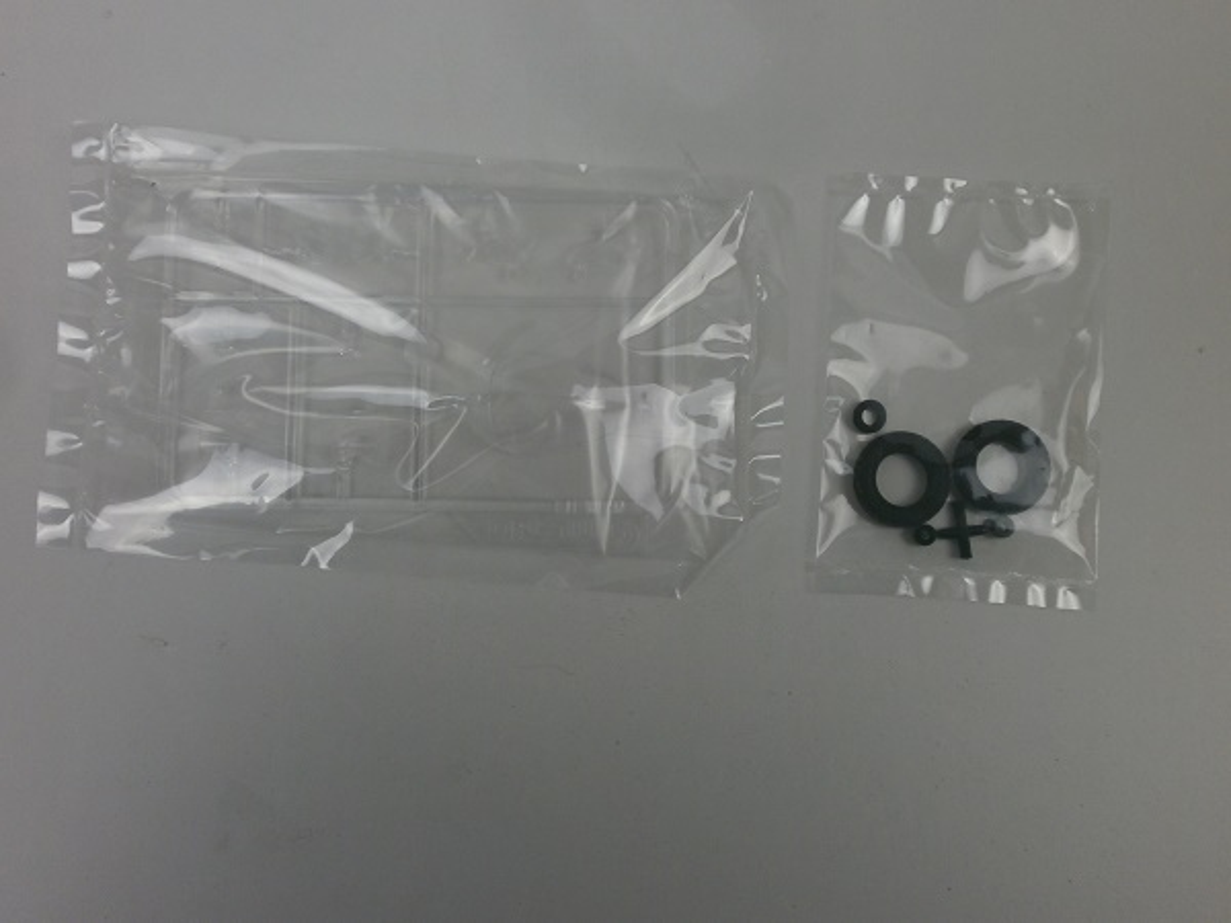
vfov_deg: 44.2
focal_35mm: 32
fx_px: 1138
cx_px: 616
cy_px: 462
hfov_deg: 56.8
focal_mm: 5.8
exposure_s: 1/50
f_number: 3.1
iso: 100
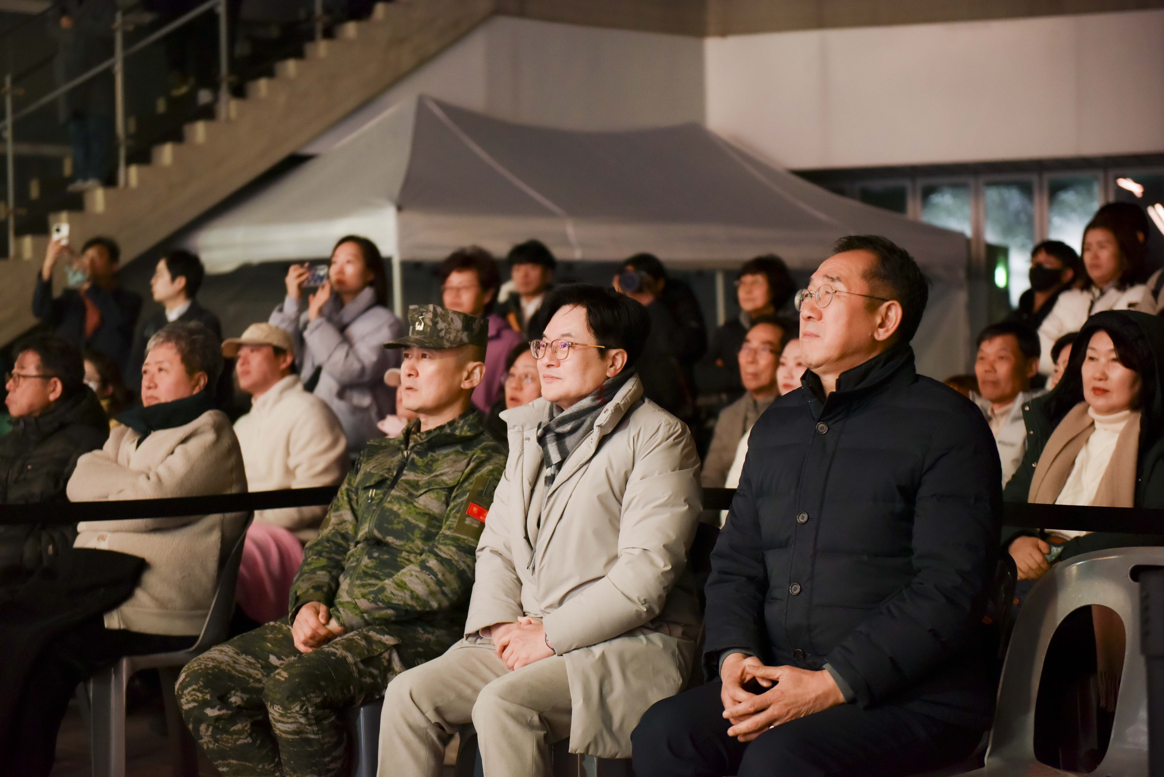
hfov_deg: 28.8
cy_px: 388
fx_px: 2264
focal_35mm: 70
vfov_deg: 19.5
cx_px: 582
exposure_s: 1/100
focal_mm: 70
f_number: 3.2
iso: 2000
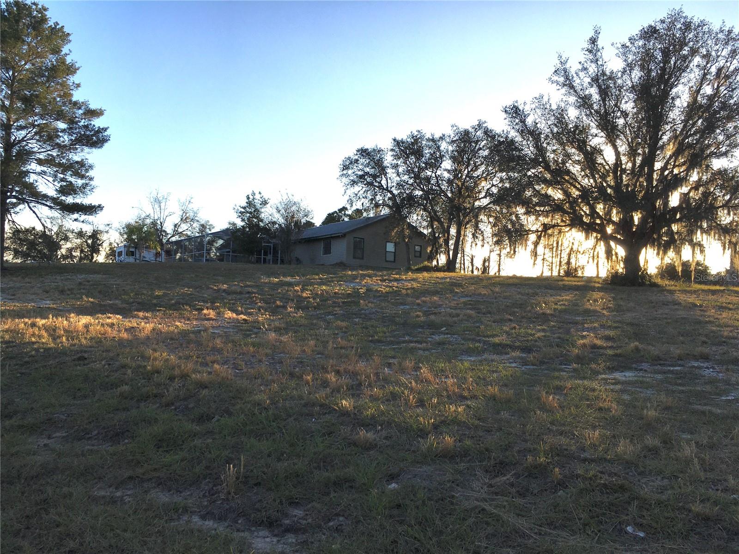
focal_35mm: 29
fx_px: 619
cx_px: 370
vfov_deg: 48.2
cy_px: 277
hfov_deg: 61.7
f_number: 2.2
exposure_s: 1/1202
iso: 25
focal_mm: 4.15
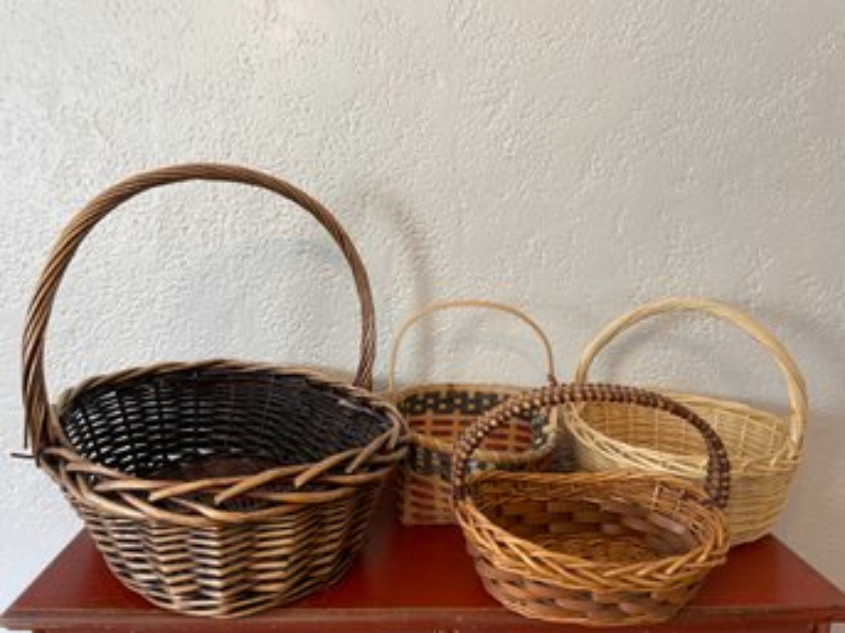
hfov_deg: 67.3
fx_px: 634
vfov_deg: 53.0
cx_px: 422
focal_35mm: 26
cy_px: 316
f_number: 1.6
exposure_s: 1/120
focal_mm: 4.2
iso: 125
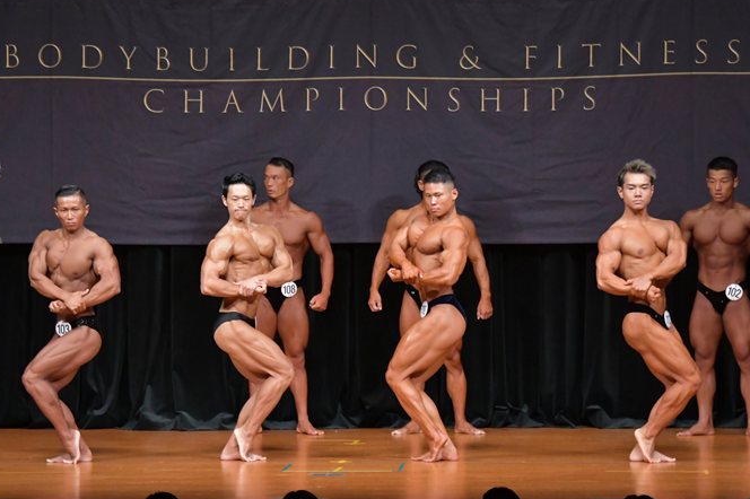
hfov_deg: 10.1
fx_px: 4227
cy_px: 275
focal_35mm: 203
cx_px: 356
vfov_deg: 6.8
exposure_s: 1/400
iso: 5000
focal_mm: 116
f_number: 5.6
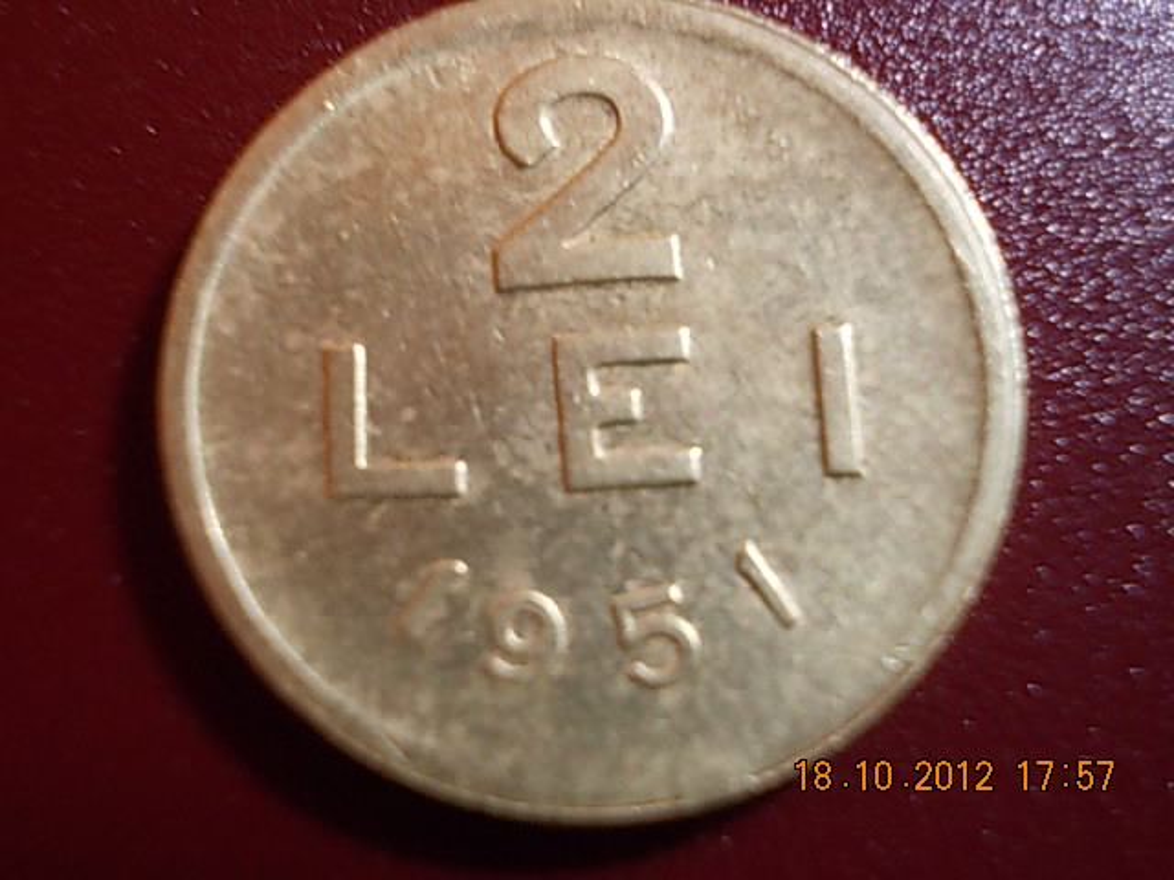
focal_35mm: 43
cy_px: 440
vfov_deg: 33.6
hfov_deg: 43.9
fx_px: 1458
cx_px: 587
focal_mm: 6.1
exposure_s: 1/5
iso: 200
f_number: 3.3
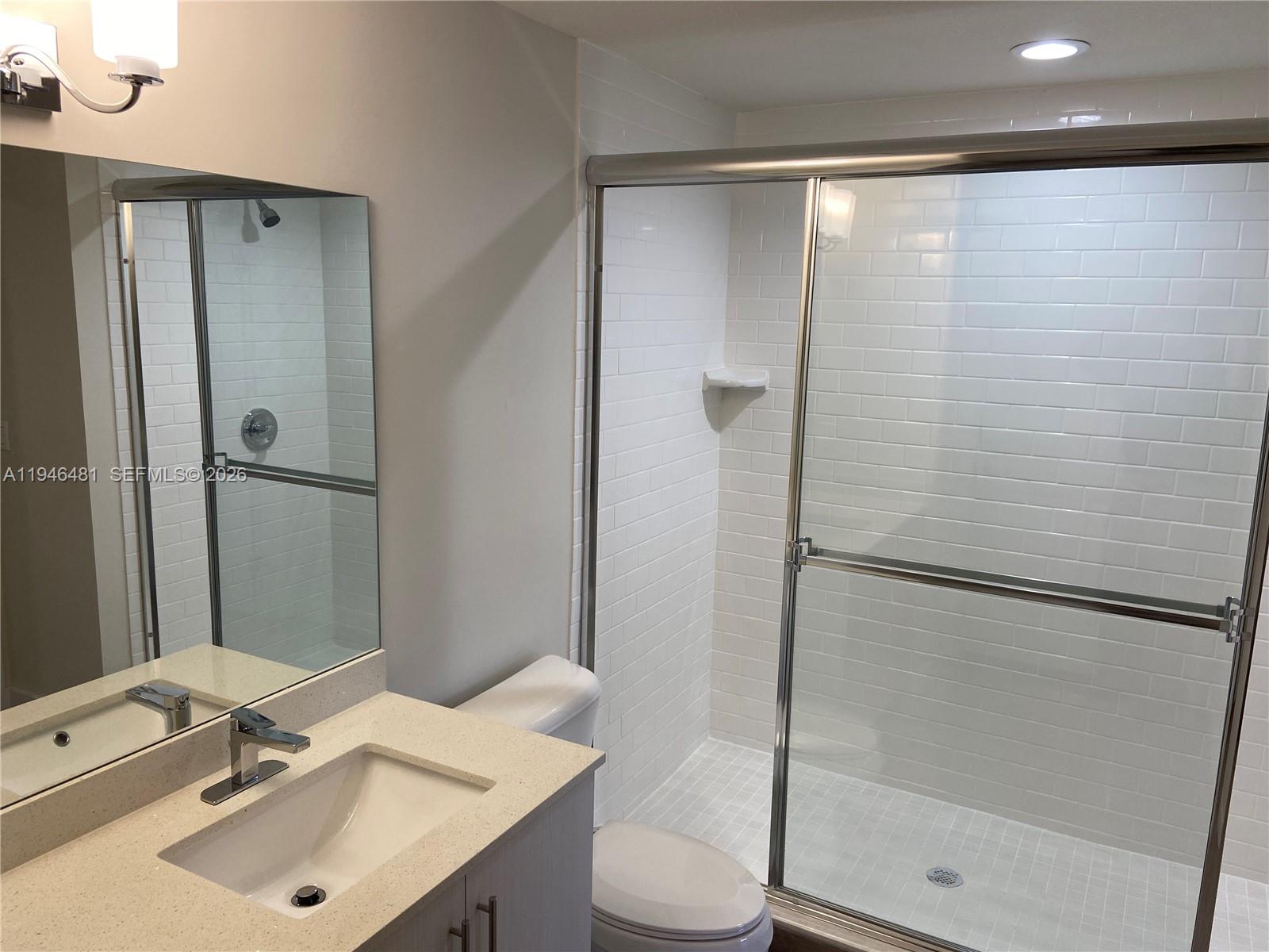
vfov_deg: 53.1
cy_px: 476
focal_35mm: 26
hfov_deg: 67.3
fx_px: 953
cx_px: 634
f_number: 1.8
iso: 100
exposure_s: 1/120
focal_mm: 4.25
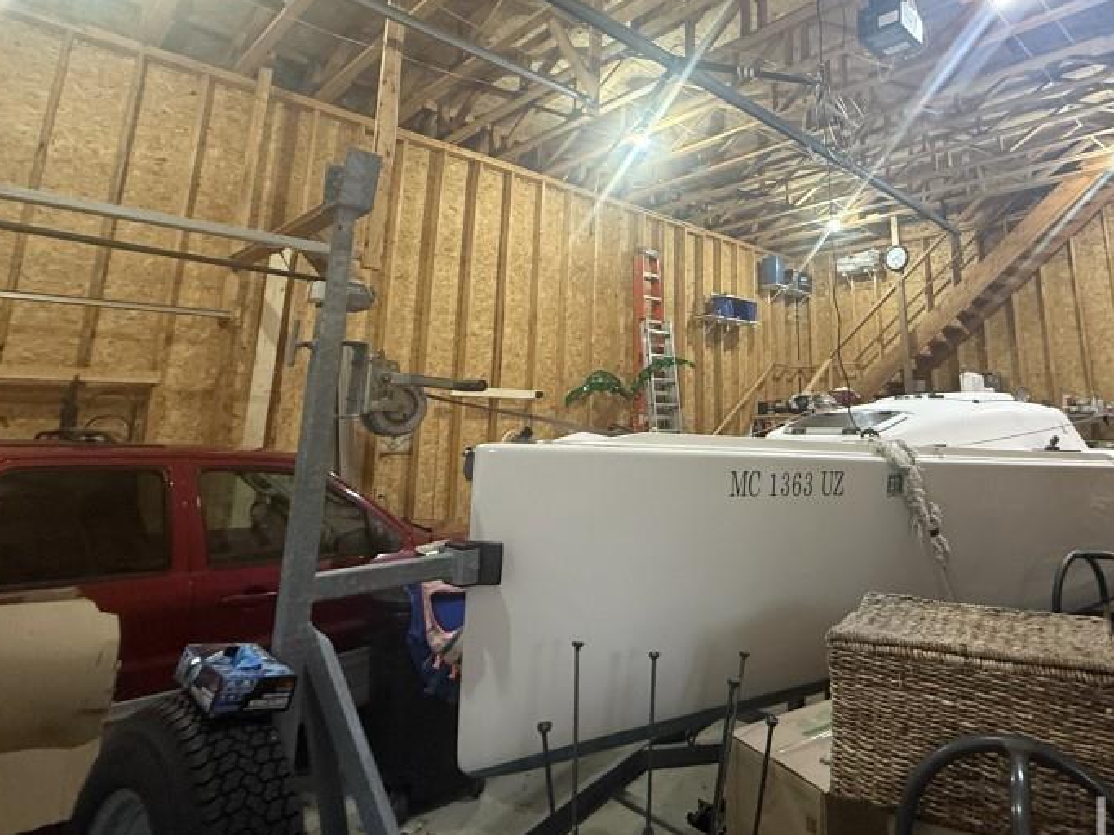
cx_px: 711
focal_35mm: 21
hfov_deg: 77.3
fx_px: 676
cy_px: 282
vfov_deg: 62.0
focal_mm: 2.22
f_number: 2.2
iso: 400
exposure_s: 1/60
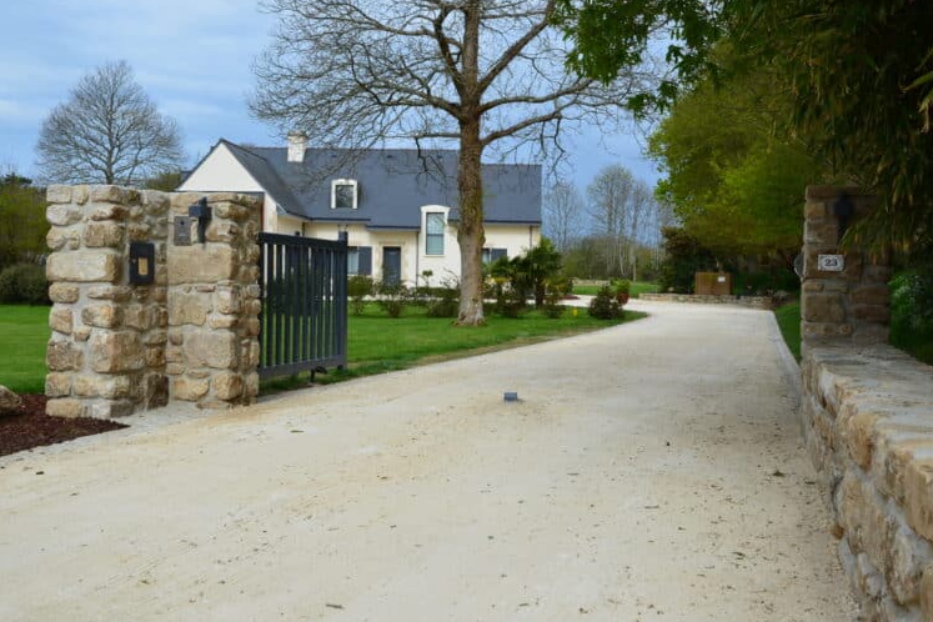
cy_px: 313
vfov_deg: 33.4
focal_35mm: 40
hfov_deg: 48.5
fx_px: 1037
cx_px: 477
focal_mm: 26
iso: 110
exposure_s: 1/125
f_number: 11
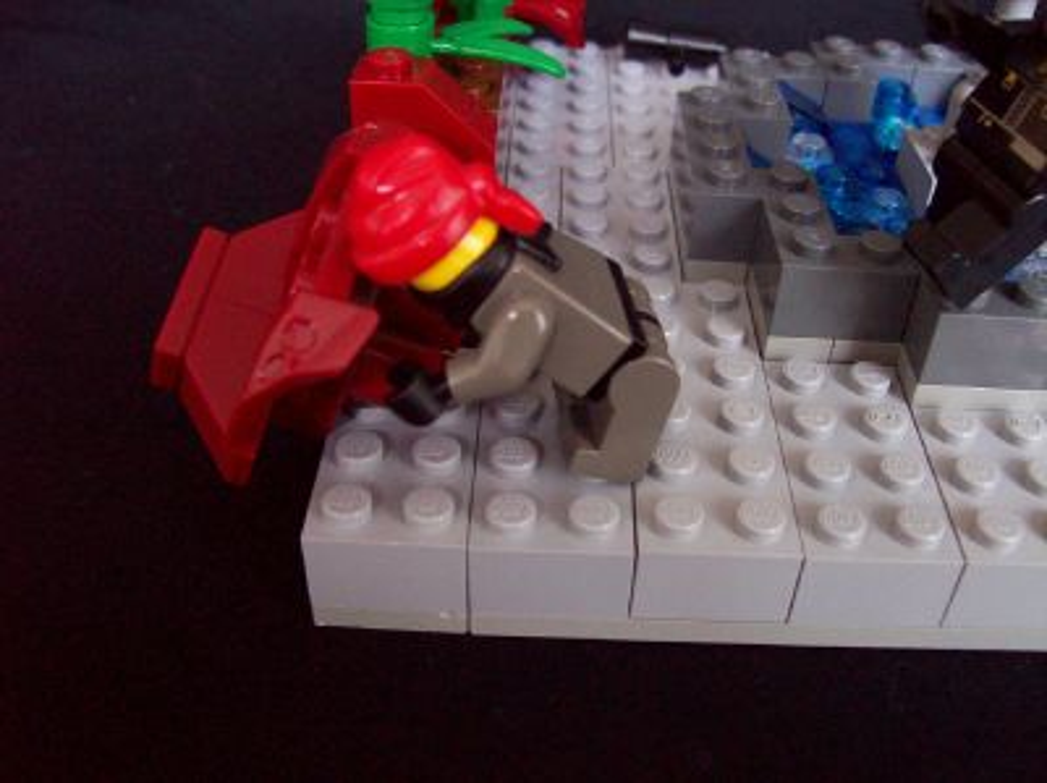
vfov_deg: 39.6
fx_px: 1088
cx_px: 524
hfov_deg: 51.4
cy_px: 392
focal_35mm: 36
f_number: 2.7
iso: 160
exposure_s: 1/8
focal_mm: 6
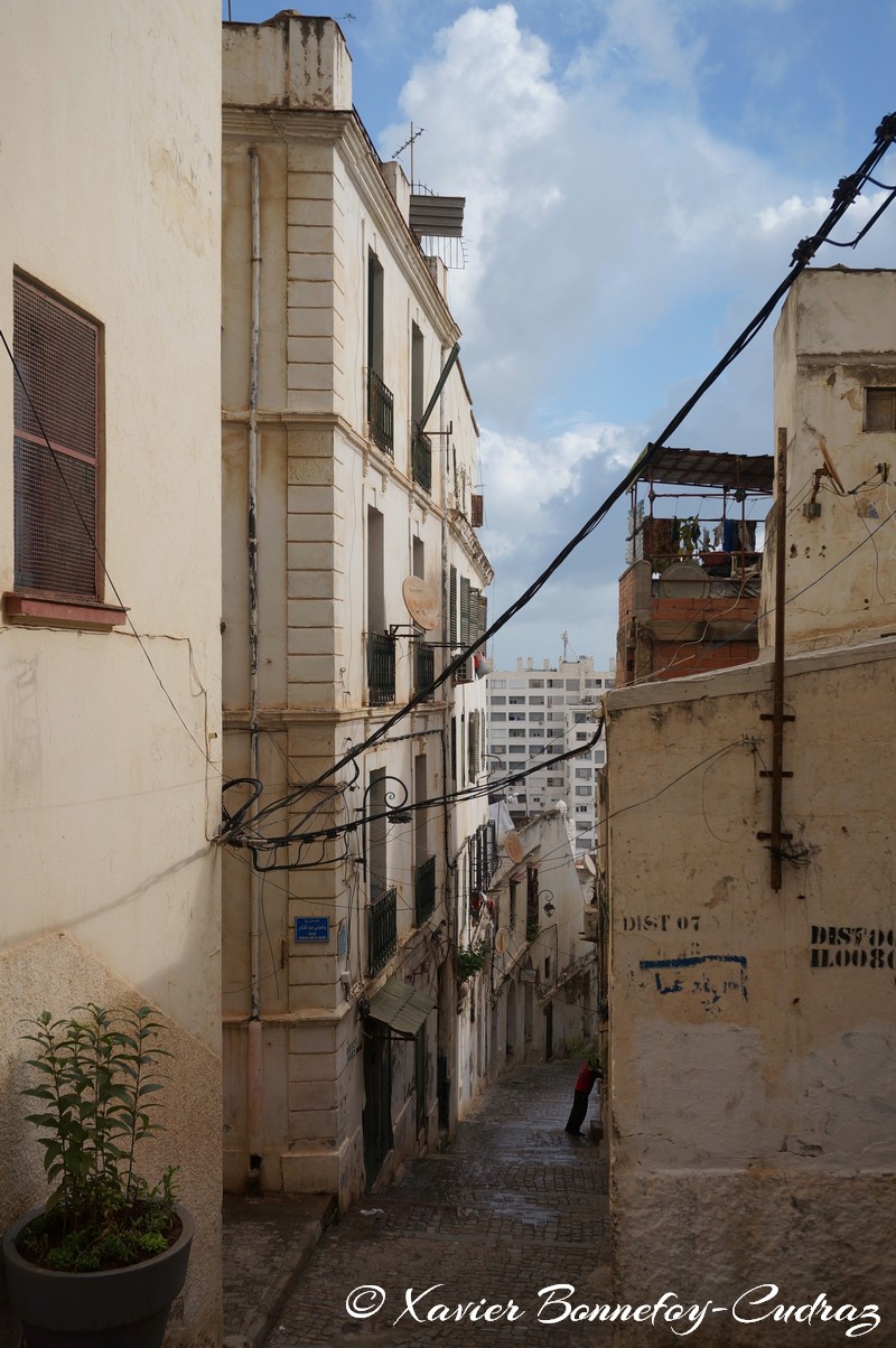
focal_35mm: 33
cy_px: 674
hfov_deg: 39.9
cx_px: 448
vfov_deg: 57.3
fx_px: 1235
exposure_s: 1/800
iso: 100
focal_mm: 22
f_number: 4.5
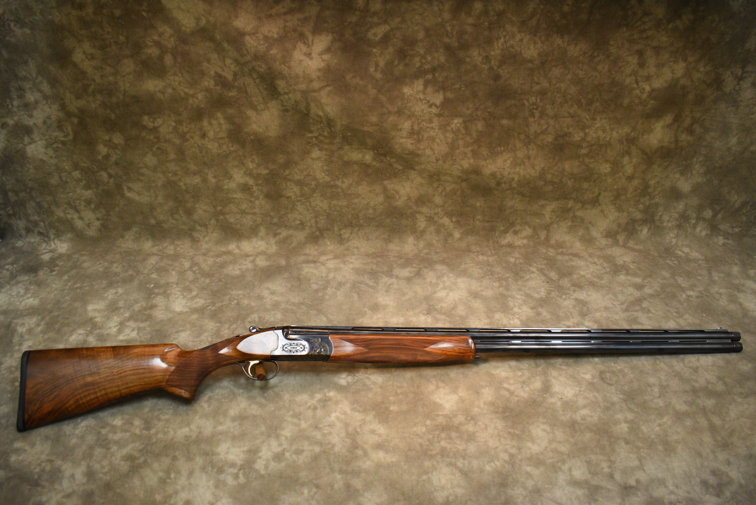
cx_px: 378
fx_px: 662
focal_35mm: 32
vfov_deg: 41.8
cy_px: 252
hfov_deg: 59.5
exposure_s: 1/125
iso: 1250
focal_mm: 21
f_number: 3.8
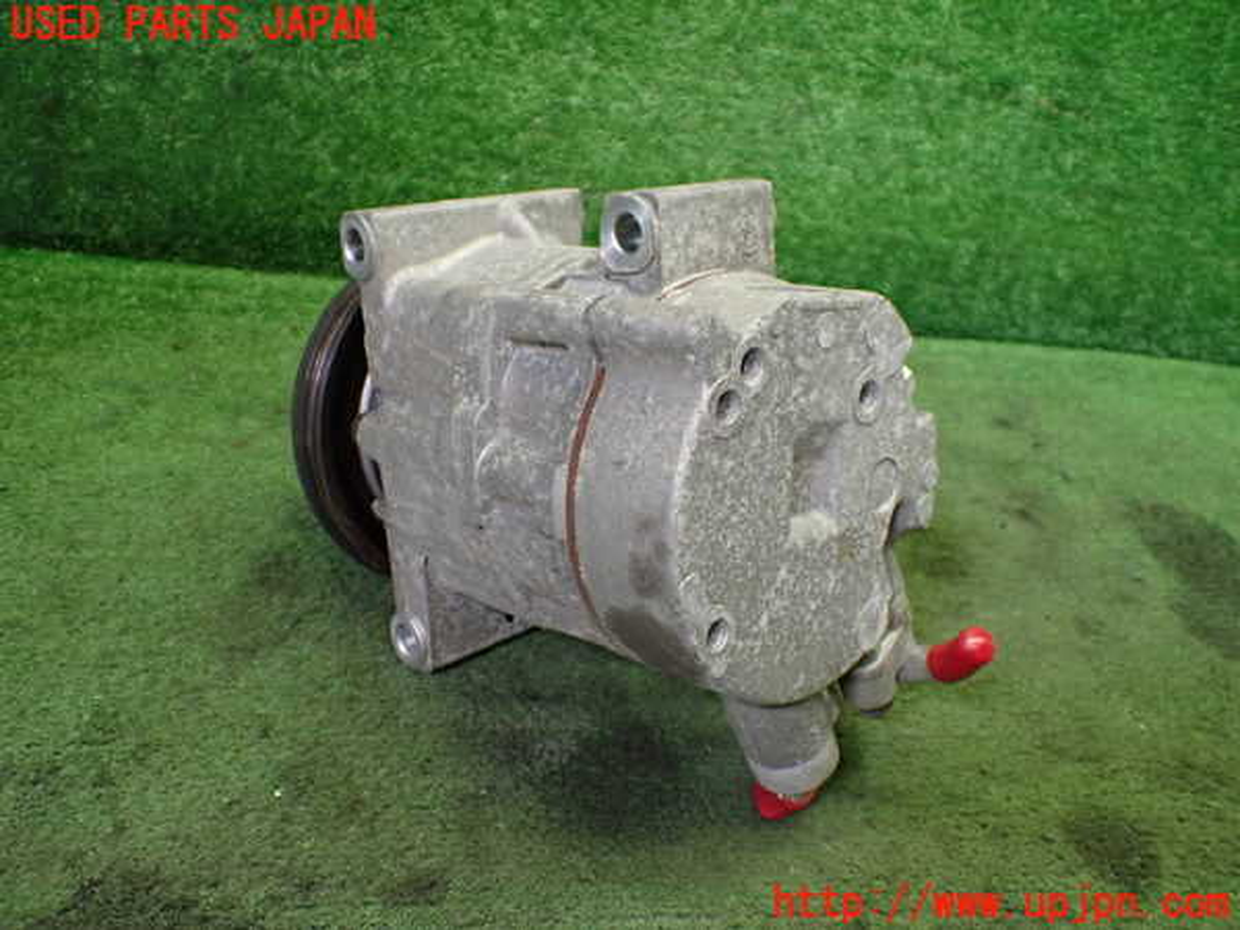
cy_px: 465
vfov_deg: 46.8
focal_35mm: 30
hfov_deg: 60.0
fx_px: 1075
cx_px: 620
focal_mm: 5.4
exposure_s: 1/125
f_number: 2.3
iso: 500
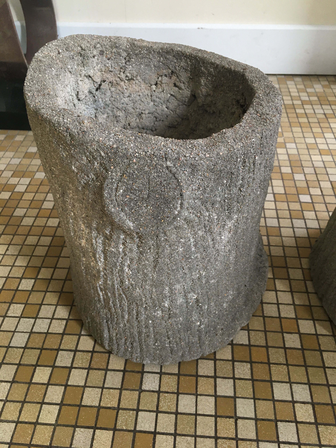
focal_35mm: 29
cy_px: 224
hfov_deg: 48.2
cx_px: 168
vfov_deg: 61.7
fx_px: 375
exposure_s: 1/33
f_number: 2.2
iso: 64
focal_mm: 4.15
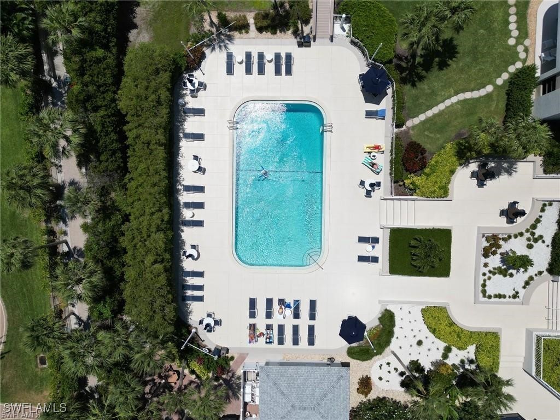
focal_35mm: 24
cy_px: 210
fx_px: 388
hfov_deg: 71.6
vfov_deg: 56.8
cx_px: 280
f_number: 1.7
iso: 110
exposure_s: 1/6400
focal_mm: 6.72
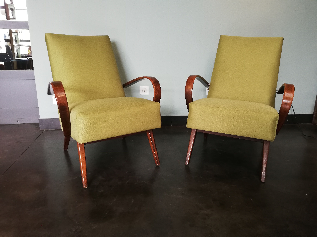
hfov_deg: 67.3
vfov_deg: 53.1
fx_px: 238
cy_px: 118
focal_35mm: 26
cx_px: 158
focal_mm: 3.81
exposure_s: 1/33.3
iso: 200
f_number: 2.2
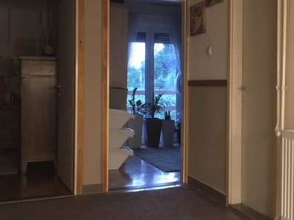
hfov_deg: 40.1
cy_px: 91
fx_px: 399
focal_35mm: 47
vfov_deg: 30.8
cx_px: 190
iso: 400
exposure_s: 1/17
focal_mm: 4.15
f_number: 2.2
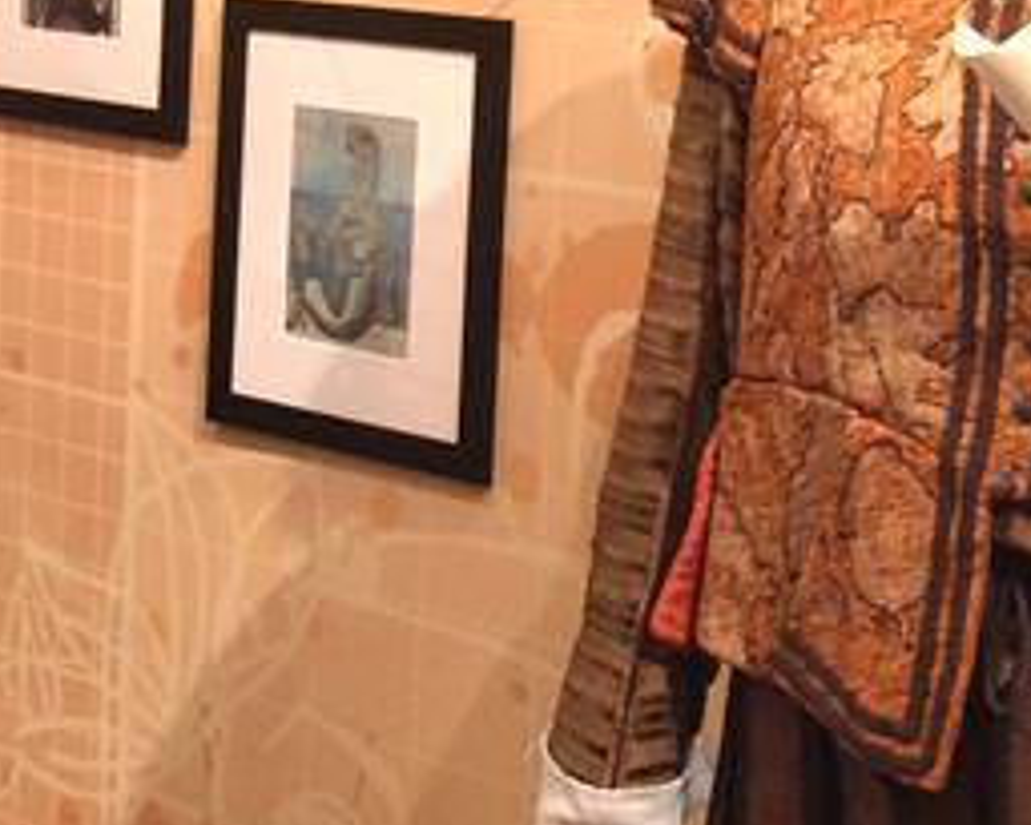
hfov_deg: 20.0
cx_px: 282
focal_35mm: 95
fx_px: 2900
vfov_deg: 15.9
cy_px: 30
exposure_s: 1/33
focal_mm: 4.15
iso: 250
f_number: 2.2
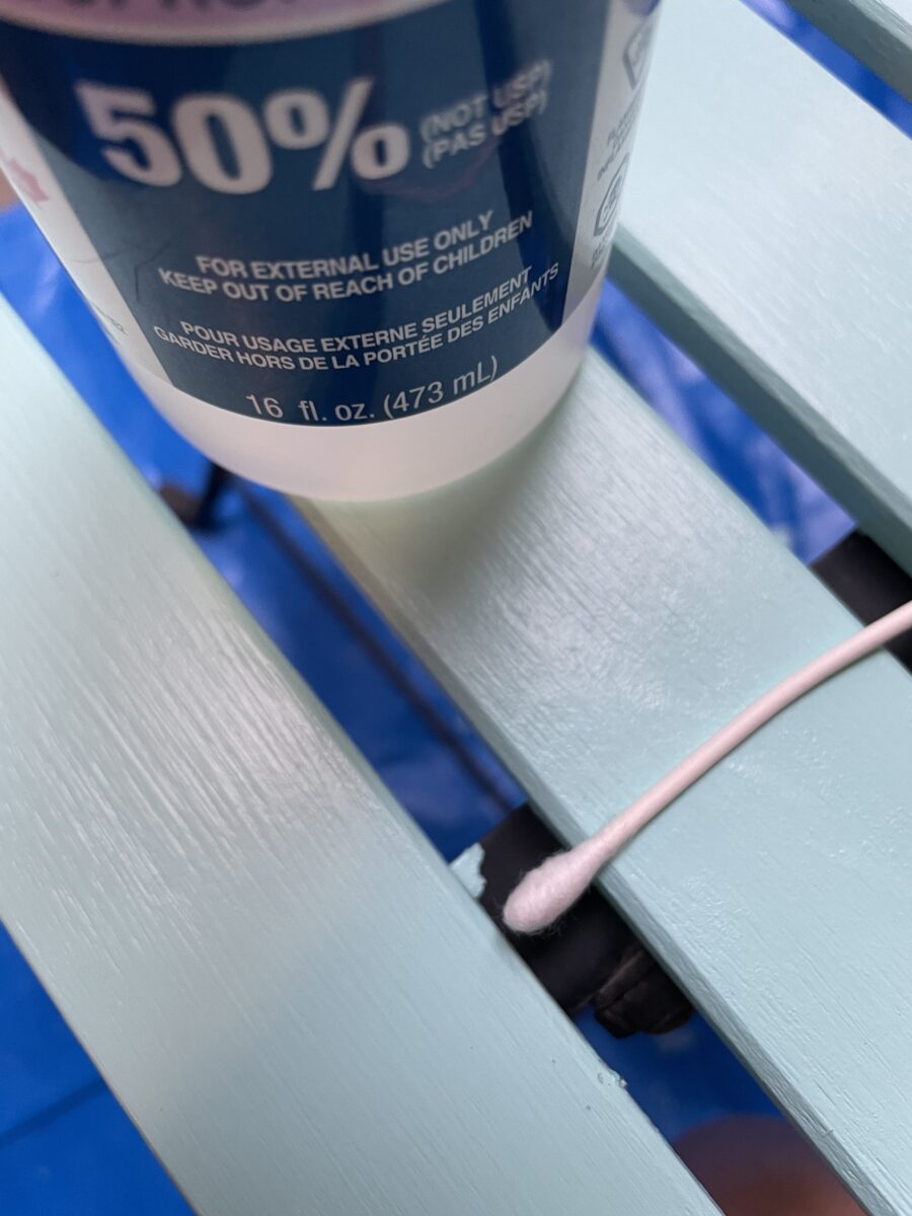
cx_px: 456
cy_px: 608
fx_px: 913
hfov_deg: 53.1
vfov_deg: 67.3
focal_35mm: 26
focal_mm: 4.2
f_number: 1.6
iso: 160
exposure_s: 1/60
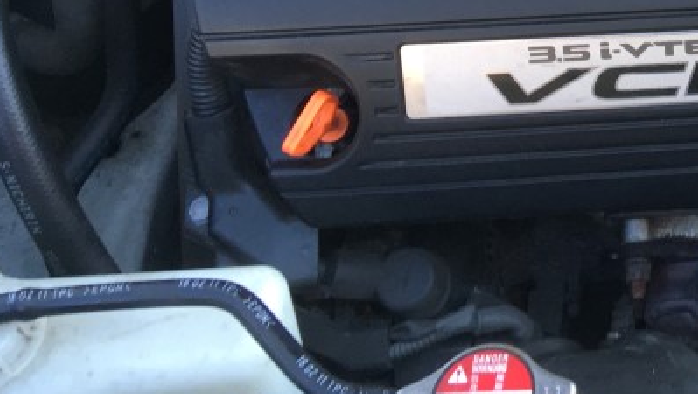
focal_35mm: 81
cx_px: 855
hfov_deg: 23.7
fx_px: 1500
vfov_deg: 13.9
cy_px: -231
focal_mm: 4.15
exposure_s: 1/120
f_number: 2.2
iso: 40
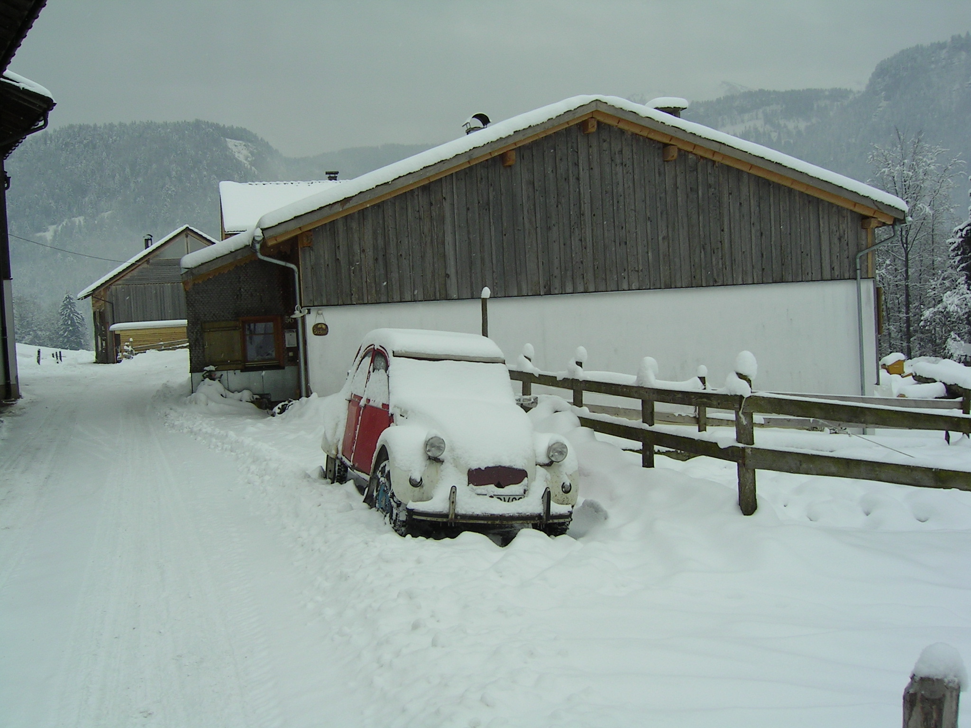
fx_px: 1010
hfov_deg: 51.4
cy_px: 364
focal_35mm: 36
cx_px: 486
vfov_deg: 39.7
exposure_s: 1/143
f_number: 4.8
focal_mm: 5.6
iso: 50
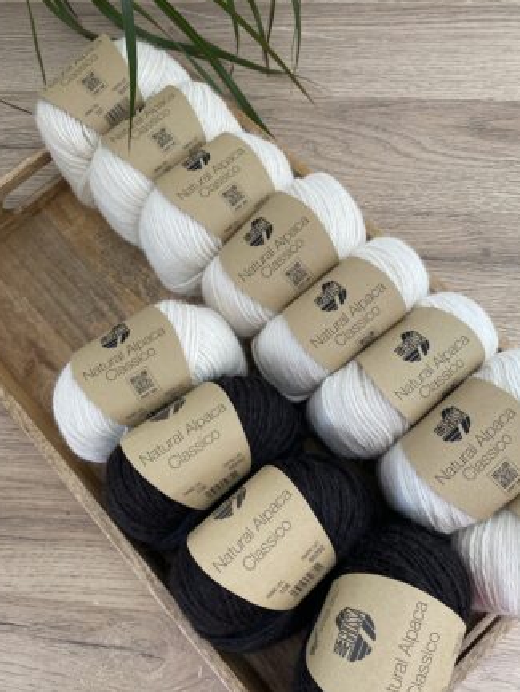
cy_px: 390
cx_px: 281
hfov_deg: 46.8
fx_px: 601
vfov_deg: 59.8
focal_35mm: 30
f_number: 1.8
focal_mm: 4.25
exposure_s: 1/107
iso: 125
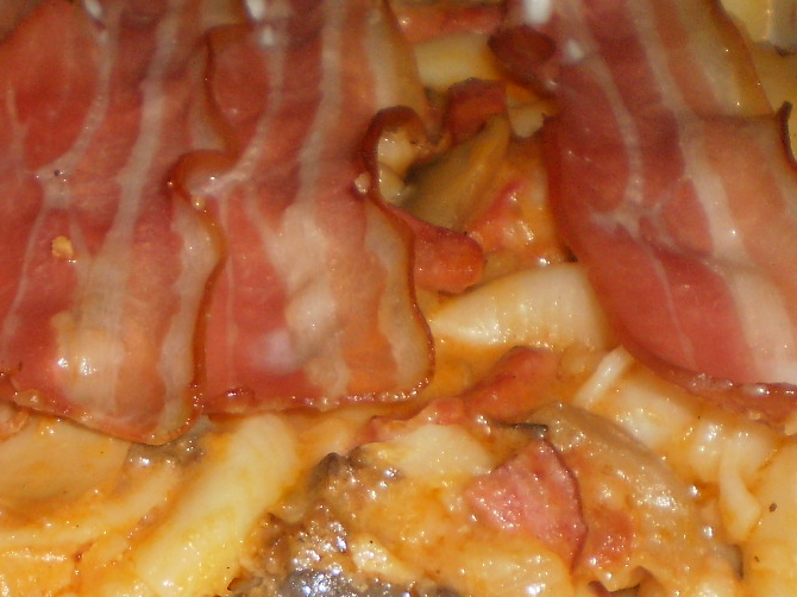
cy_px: 616
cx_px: 59
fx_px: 1979
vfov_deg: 16.7
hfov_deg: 22.2
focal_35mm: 86
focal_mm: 6.3
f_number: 3.1
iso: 125
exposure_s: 1/30
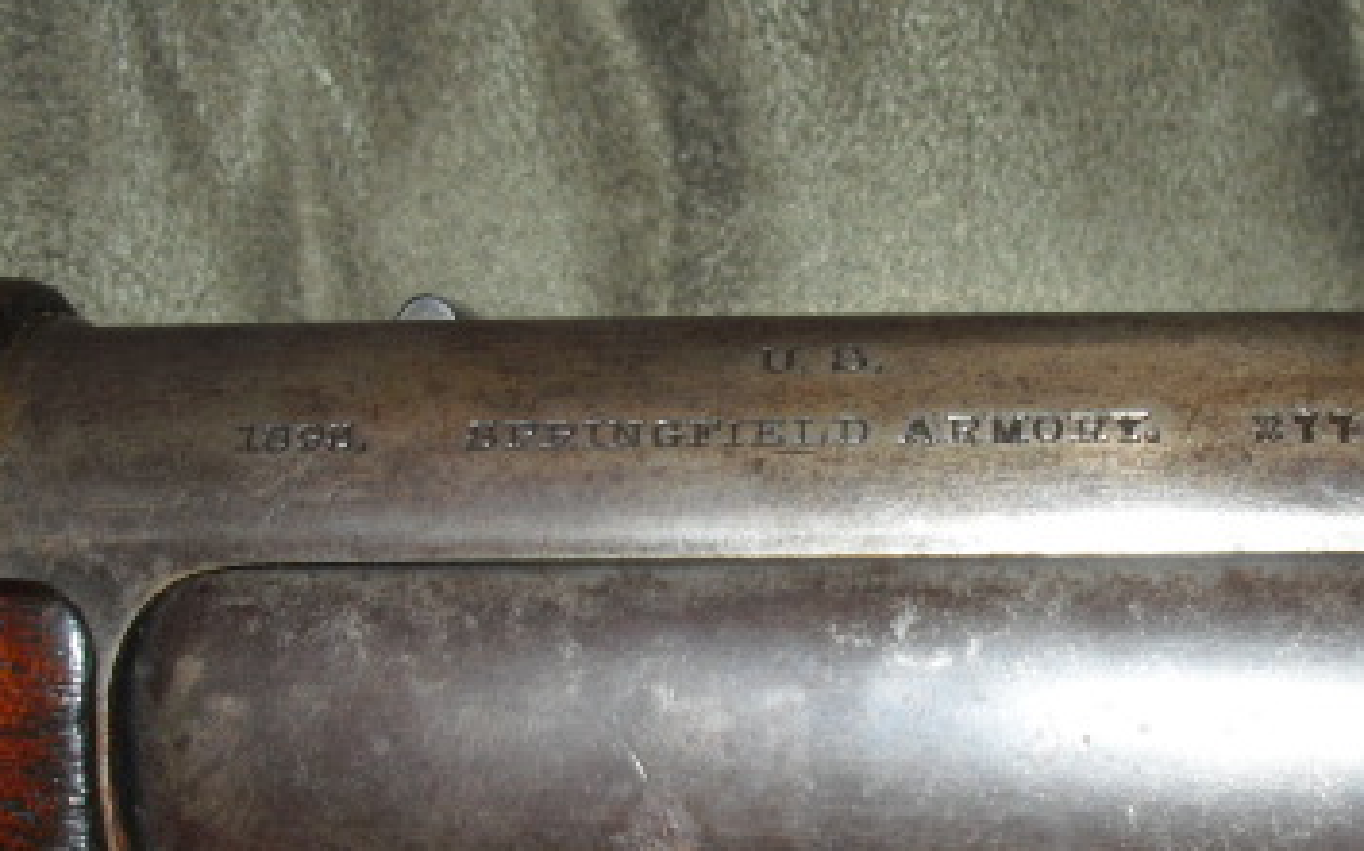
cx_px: 782
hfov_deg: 29.7
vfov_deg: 18.8
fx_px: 2564
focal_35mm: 69
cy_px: 620
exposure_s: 1/60
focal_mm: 6.3
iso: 100
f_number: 3.1
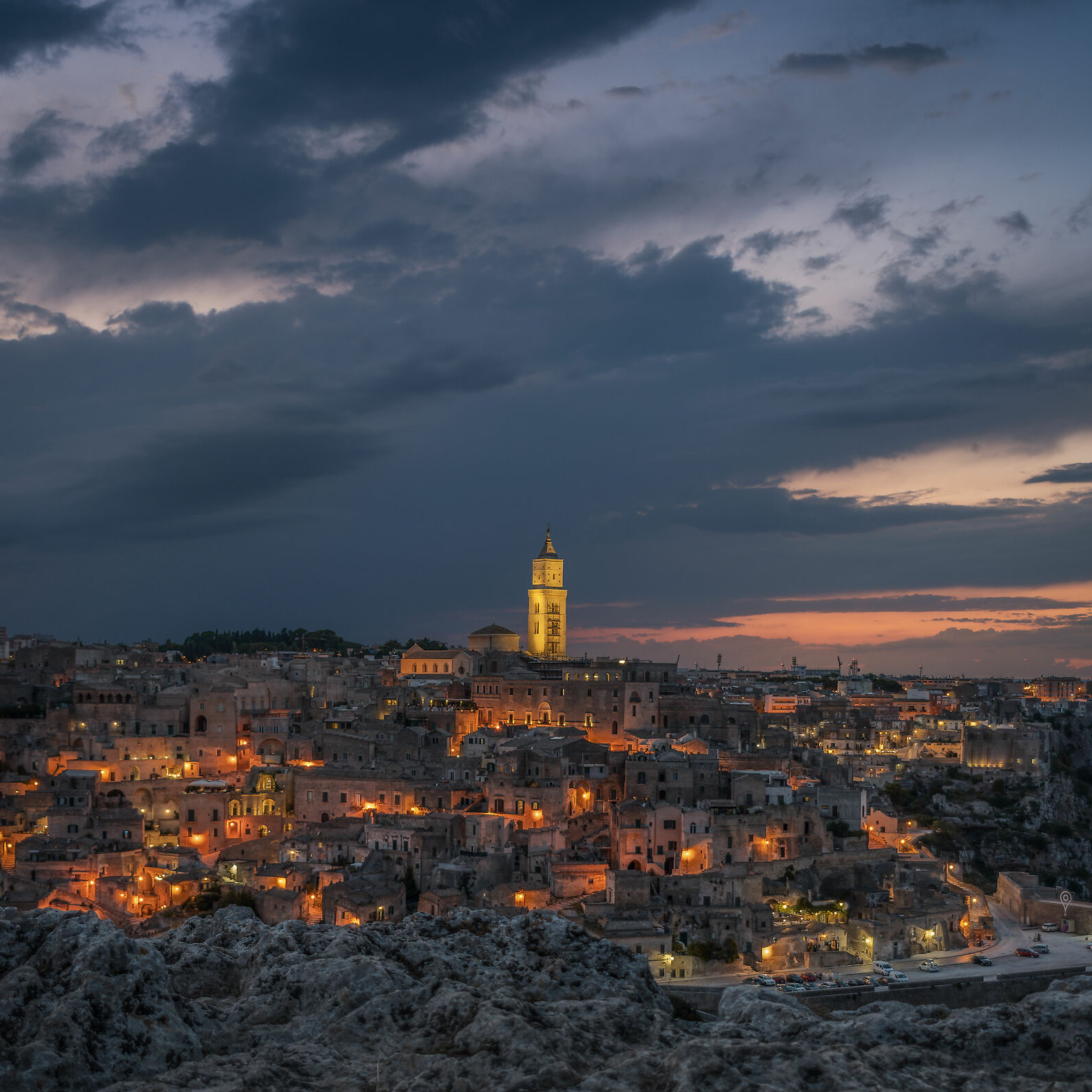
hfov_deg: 37.6
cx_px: 549
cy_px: 728
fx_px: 1606
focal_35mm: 45
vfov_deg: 37.2
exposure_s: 1
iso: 100
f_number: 3.5
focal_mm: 35
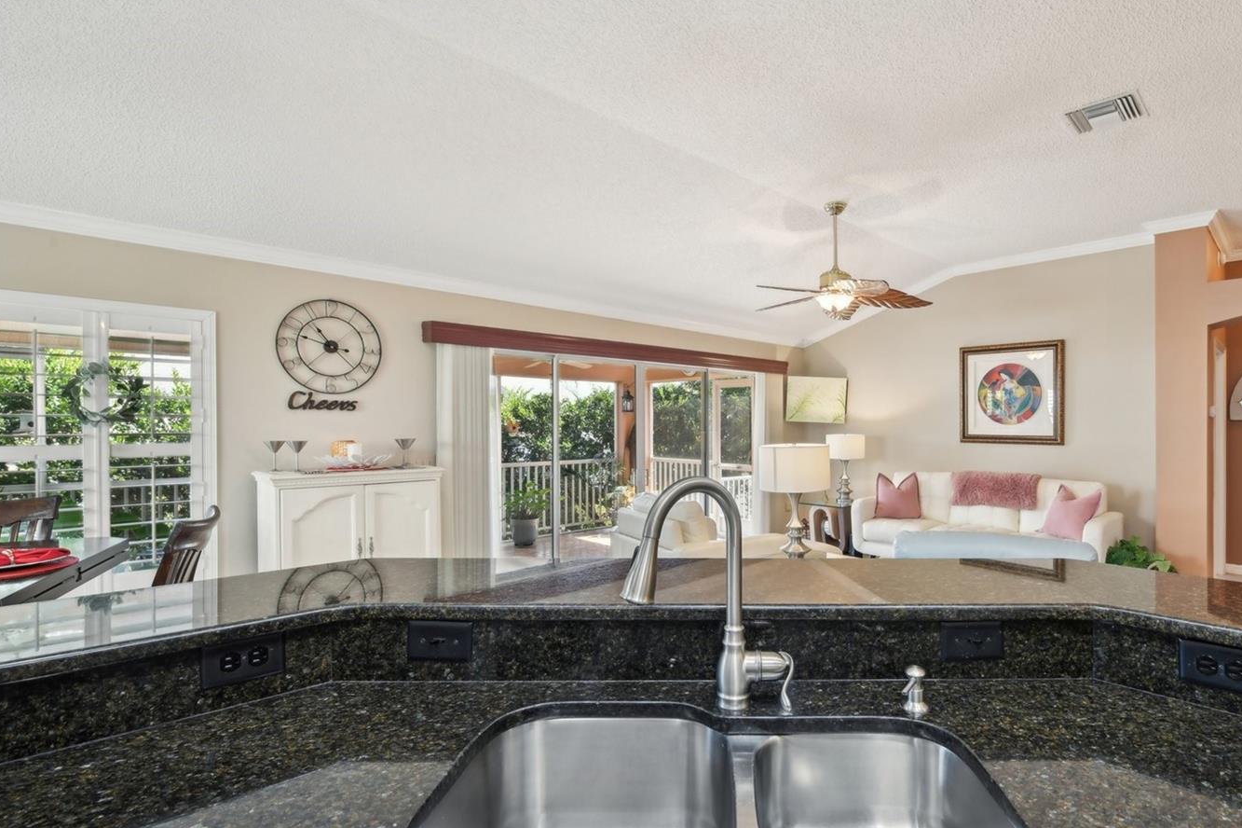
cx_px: 724
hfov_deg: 89.2
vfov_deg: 67.3
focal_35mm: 18
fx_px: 621
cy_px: 431
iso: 400
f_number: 8
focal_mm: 15
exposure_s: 1/5
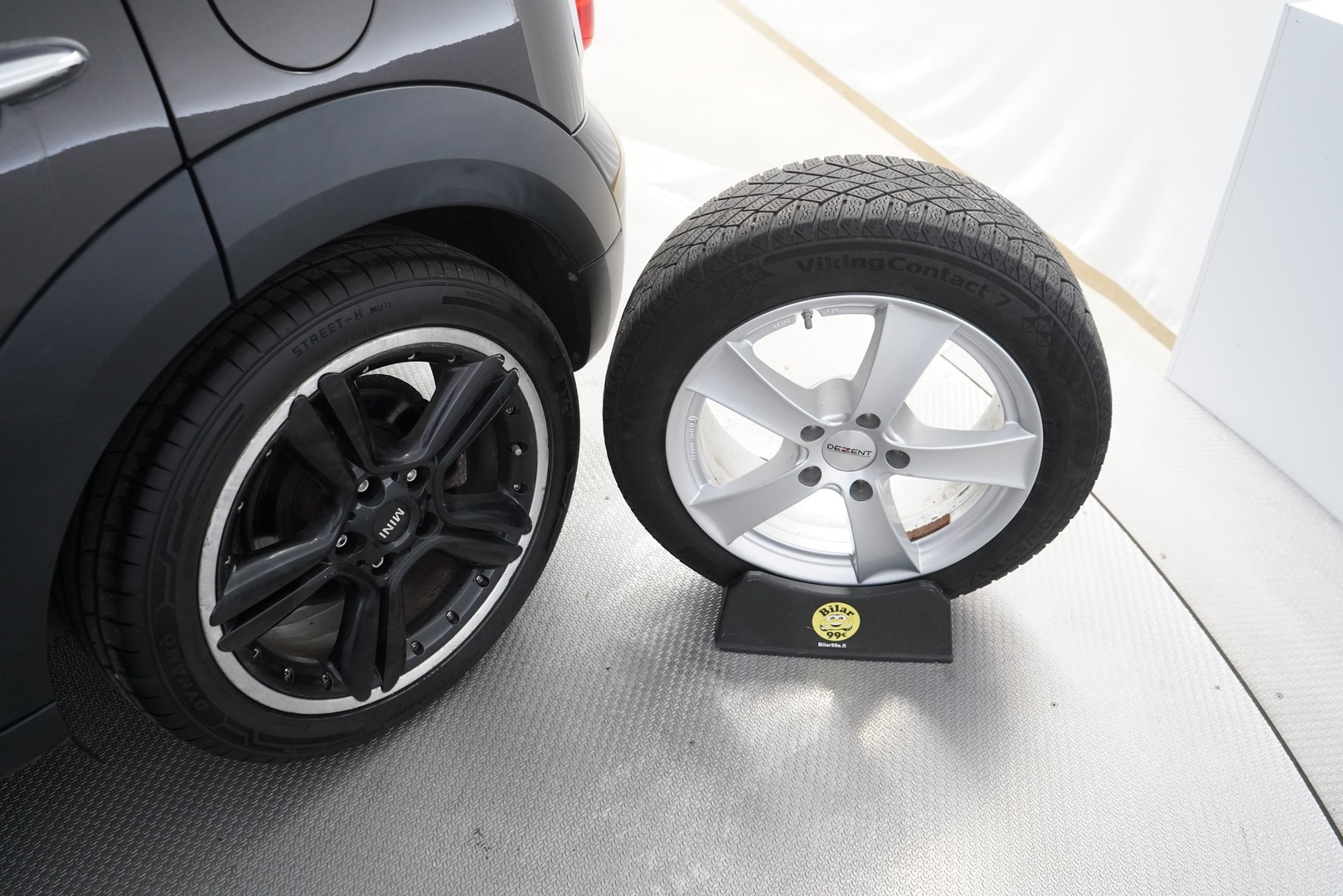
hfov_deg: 65.5
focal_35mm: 28
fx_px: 1044
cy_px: 448
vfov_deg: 46.4
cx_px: 672
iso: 4000
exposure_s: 1/60
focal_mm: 28
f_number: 5
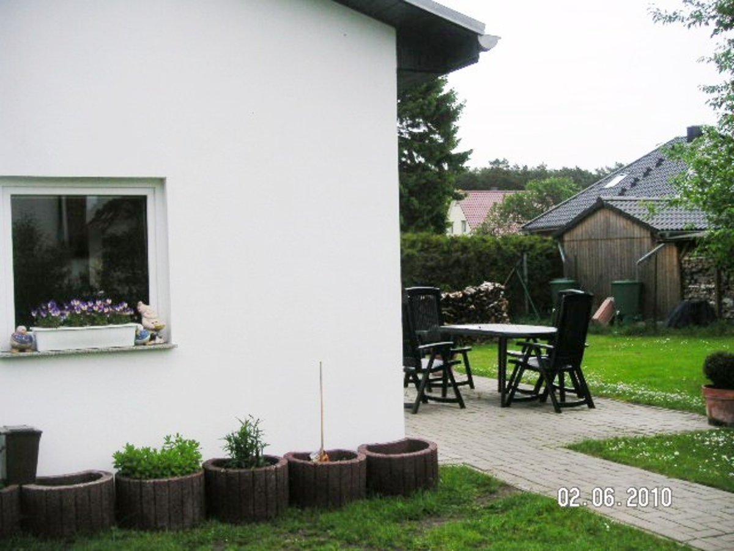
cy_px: 276
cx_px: 367
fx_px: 1018
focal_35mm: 48
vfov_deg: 30.3
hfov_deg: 39.7
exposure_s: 1/750
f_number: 2.9
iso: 50
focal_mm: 7.4
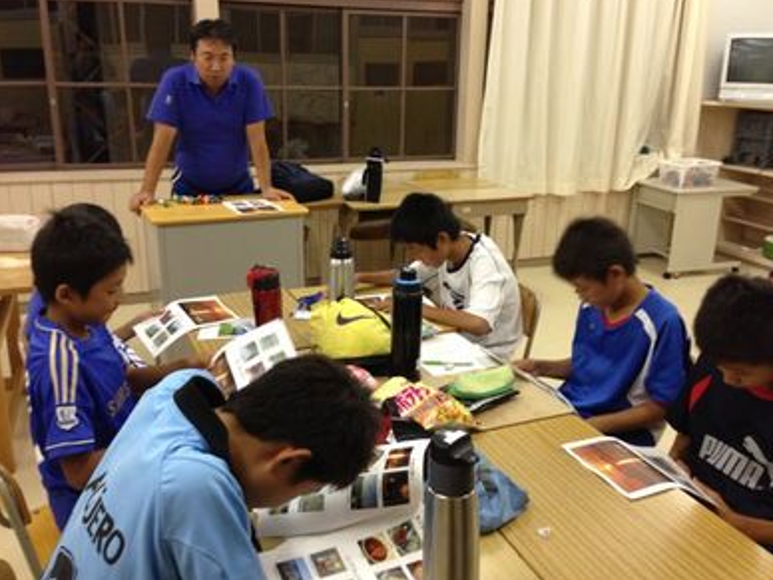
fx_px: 759
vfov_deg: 41.8
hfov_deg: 54.0
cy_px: 285
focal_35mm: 34
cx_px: 390
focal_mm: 4.13
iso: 100
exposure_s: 1/20
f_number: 2.4
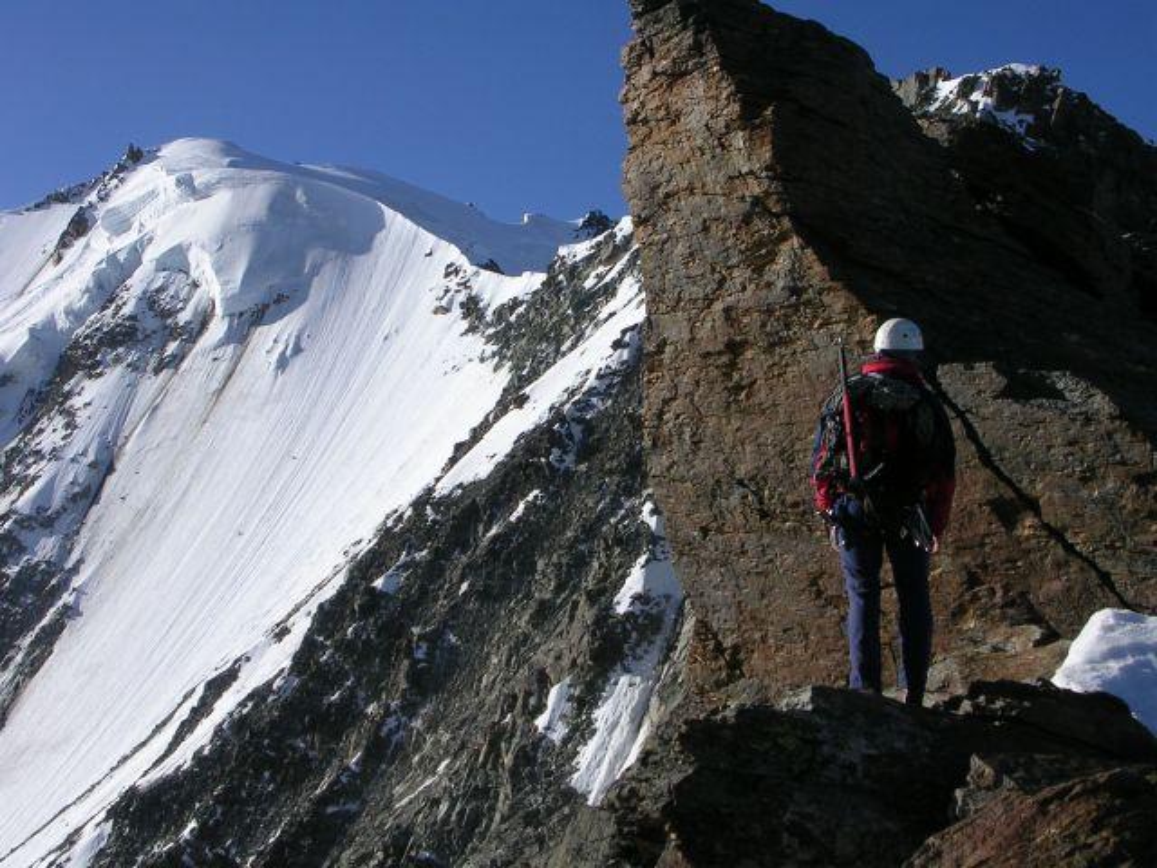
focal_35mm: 53
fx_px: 1771
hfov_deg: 36.2
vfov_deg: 27.5
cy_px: 434
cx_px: 578
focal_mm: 8
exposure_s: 1/374
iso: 50
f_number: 6.4
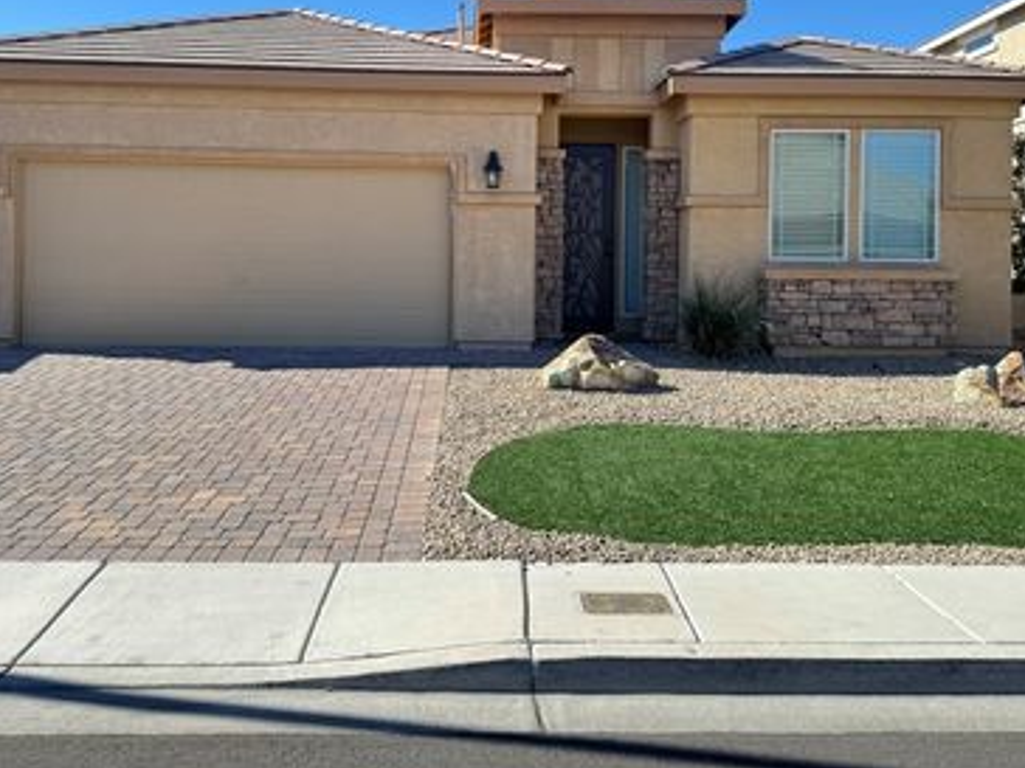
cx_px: 518
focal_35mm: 33
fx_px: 977
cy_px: 266
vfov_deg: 42.5
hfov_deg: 55.4
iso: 80
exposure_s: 1/1112
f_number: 1.78
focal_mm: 6.76
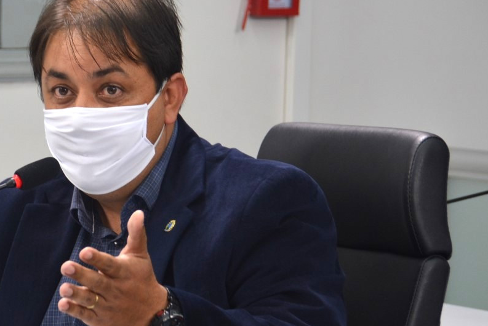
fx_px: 2903
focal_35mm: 214
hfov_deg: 9.6
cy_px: 210
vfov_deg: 6.4
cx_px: 19
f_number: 5
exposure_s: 1/80
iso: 400
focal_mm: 70
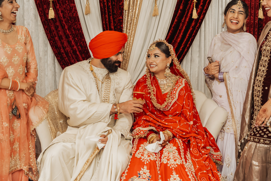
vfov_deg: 23.3
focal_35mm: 58
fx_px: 439
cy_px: 90
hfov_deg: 34.3
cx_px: 136
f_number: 3.5
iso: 1600
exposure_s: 1/250
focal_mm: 58.3
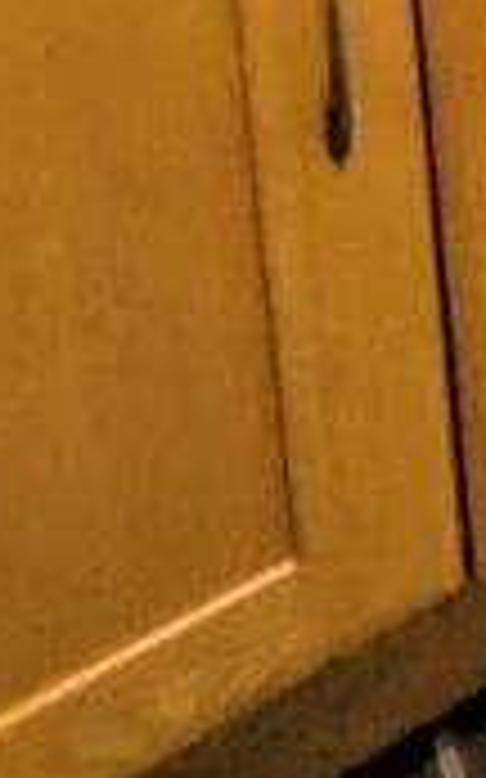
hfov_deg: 10.0
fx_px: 1866
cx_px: 1557
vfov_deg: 16.2
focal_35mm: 88
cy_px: -906
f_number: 2.2
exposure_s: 1/50
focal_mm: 1.83
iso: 268
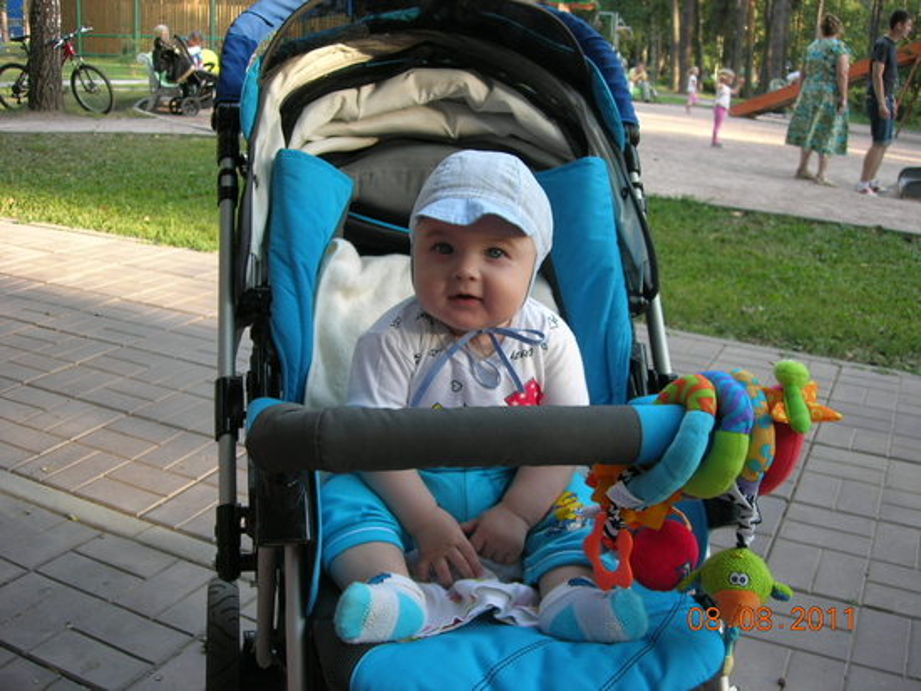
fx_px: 1011
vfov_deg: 37.7
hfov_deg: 49.0
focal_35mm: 38
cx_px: 460
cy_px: 346
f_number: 2.8
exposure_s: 1/105
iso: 64
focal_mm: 7.8
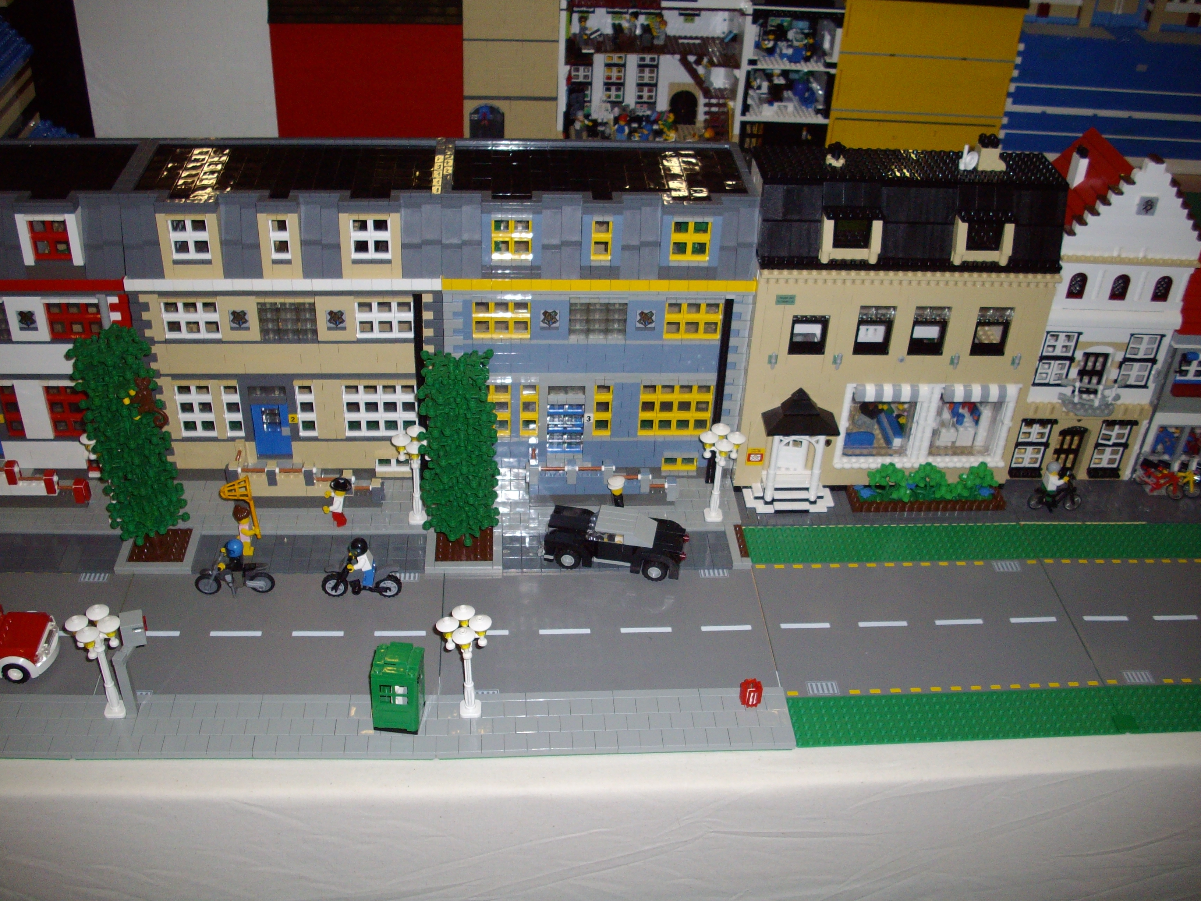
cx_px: 600
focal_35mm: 37
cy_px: 450
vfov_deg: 38.7
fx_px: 1284
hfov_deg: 50.1
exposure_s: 1/50
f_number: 2.8
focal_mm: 6.2
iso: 160
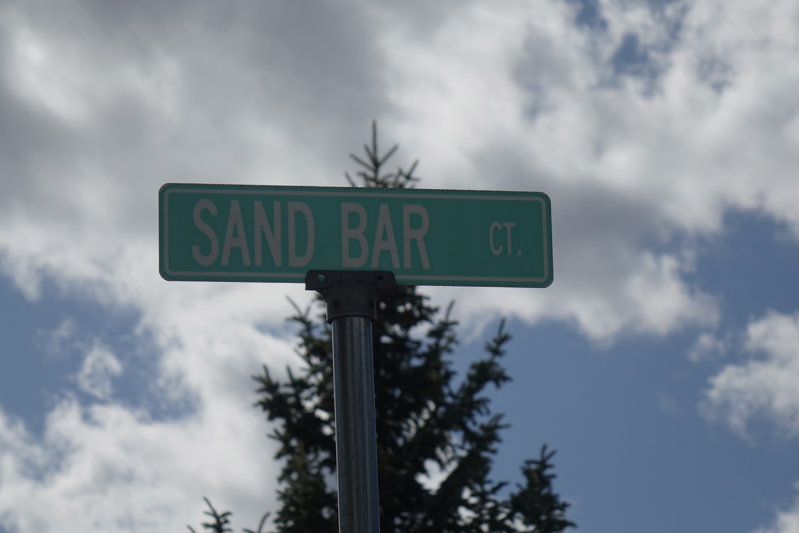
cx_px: 400
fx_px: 3129
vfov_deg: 9.7
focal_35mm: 141
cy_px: 266
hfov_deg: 14.6
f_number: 4
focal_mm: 51.75
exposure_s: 1/400
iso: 125
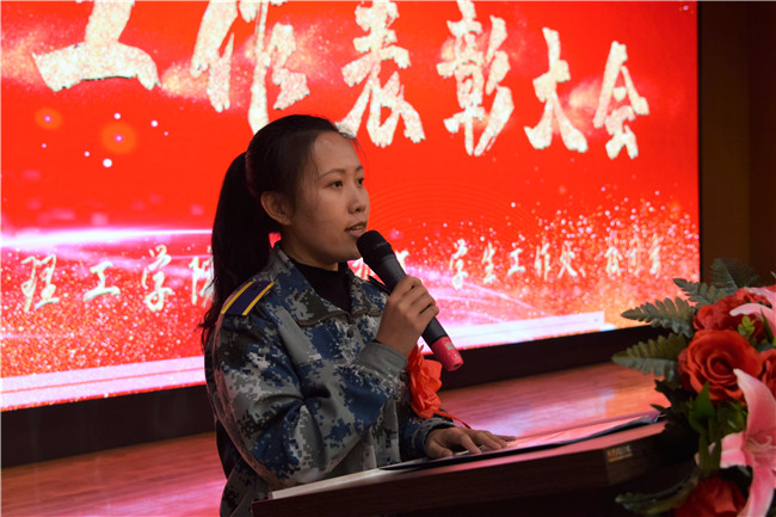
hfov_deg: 38.9
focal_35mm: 51
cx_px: 388
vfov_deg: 26.5
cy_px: 258
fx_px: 1099
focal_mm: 34
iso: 400
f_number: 4
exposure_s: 1/60
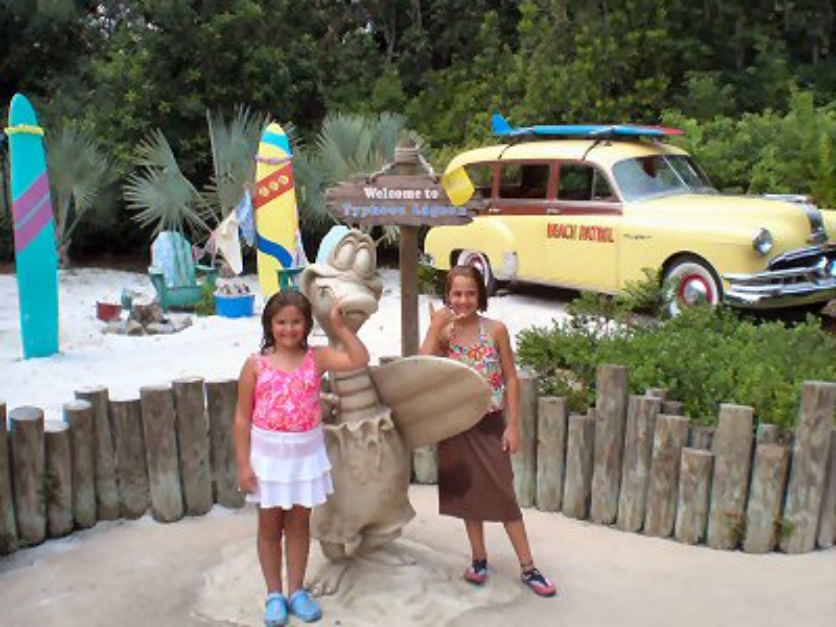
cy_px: 314
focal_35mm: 38
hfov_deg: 49.0
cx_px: 418
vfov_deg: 37.7
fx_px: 918
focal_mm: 6.3
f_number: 4.4
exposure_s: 1/200
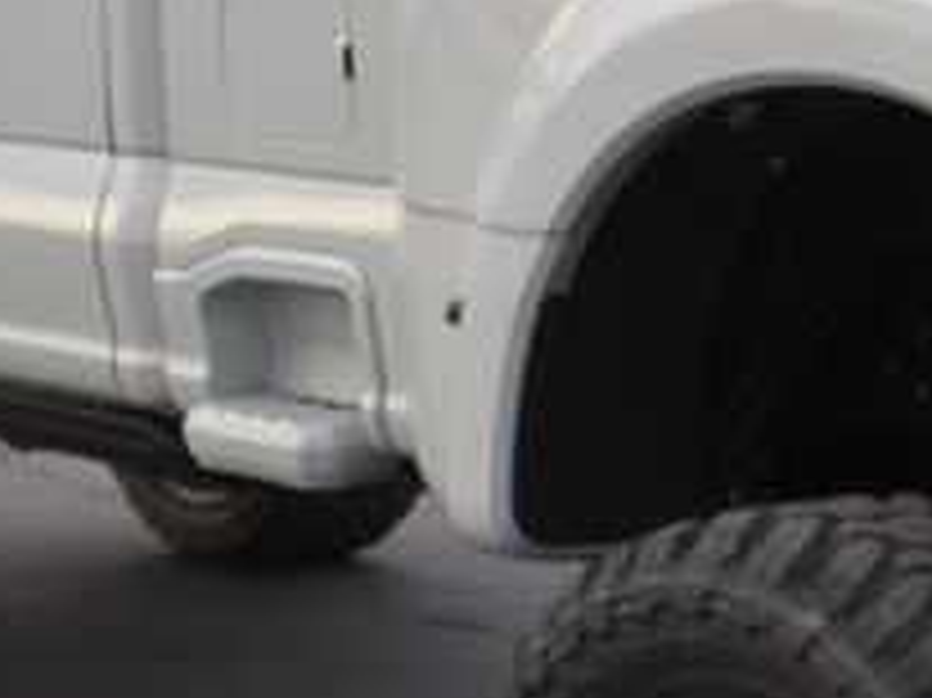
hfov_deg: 12.3
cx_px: 1126
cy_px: 365
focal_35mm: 157
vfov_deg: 9.4
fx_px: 4225
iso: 100
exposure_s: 1/80
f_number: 5
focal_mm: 22
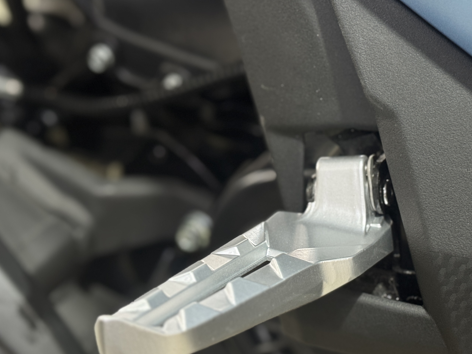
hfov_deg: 25.7
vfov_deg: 19.4
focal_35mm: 76
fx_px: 1036
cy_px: 147
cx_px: 242
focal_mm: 6.76
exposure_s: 1/50
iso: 200
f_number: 1.78
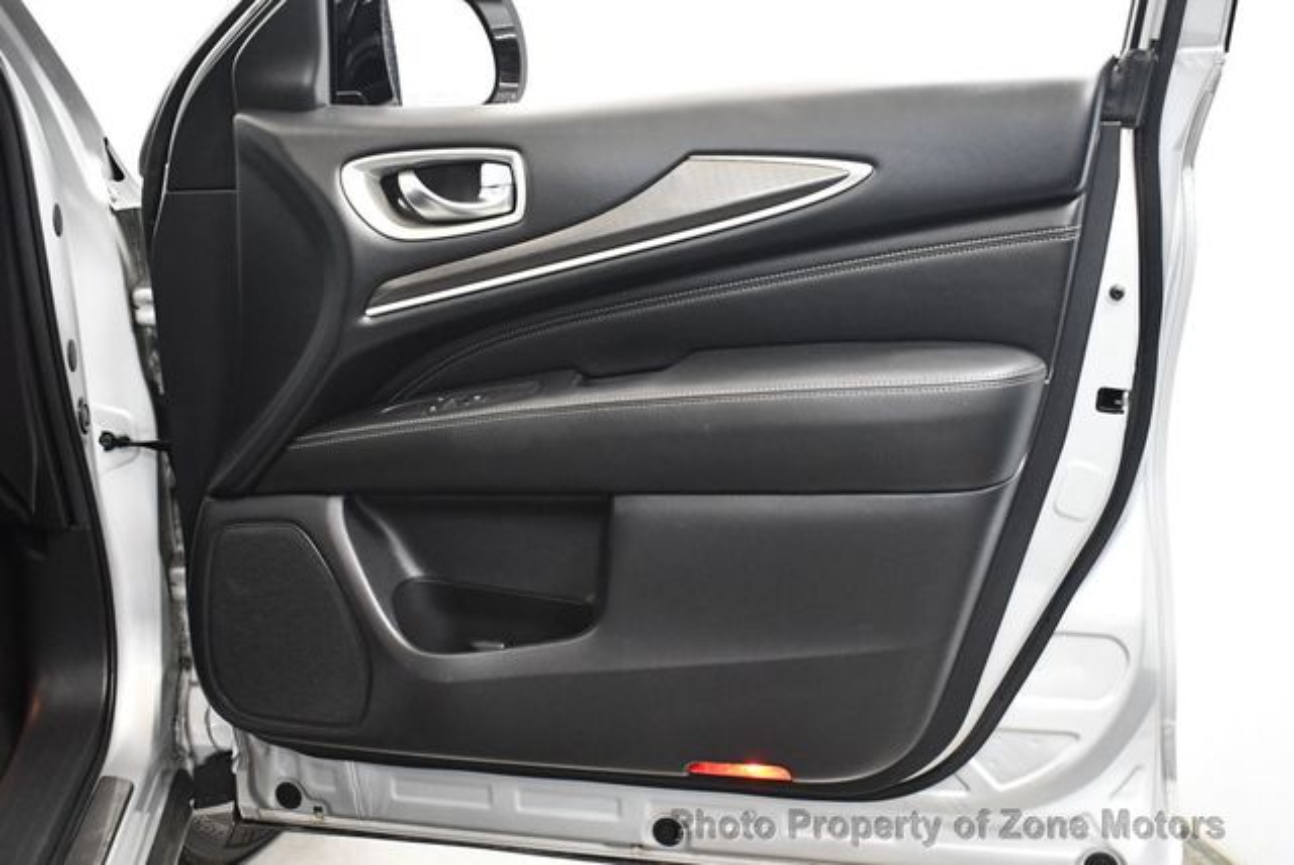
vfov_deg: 33.5
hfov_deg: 48.4
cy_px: 432
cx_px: 647
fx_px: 1439
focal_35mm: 40
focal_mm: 20
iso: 3200
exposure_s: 1/60
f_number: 3.8
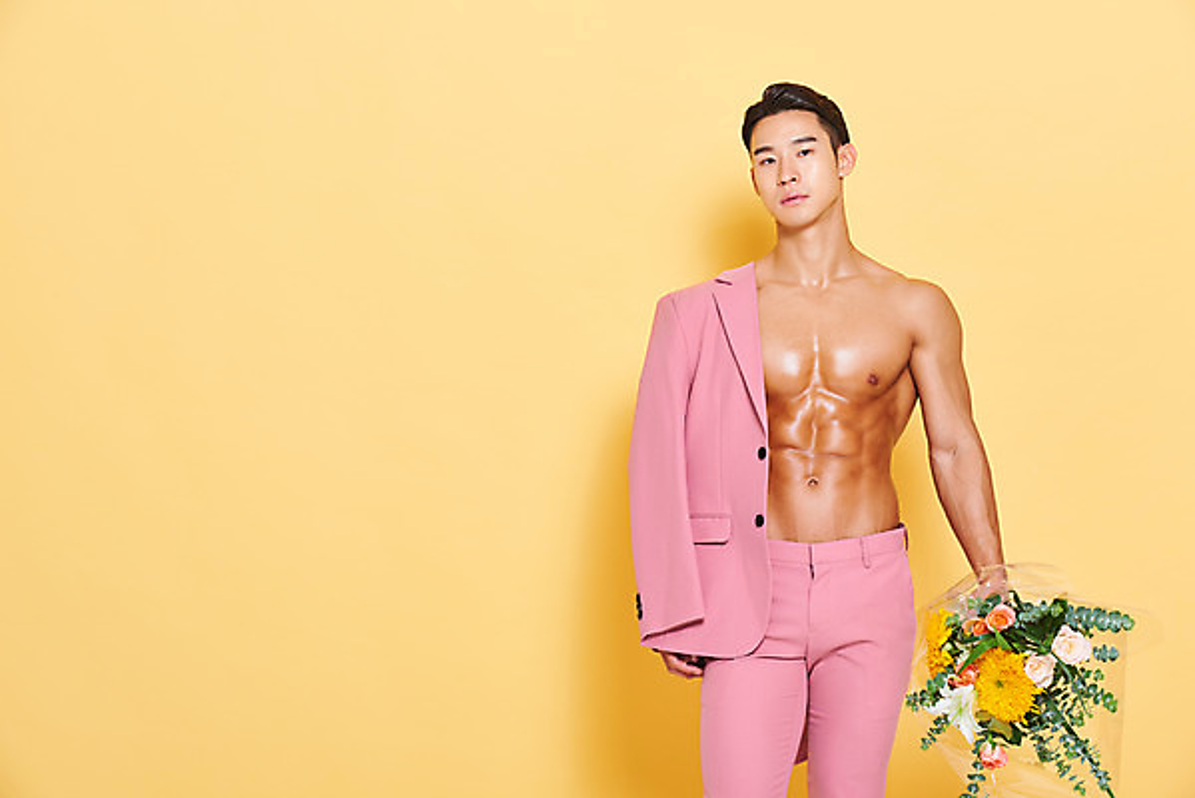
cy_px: 399
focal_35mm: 122
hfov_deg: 16.8
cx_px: 598
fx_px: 4051
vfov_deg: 11.2
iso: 100
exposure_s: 1/125
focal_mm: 122
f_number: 11
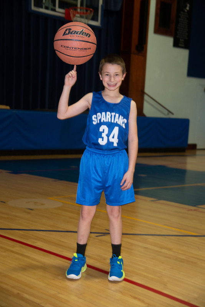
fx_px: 512
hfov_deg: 22.6
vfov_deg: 33.4
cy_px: 154
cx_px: 102
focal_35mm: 60
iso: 800
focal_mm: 60
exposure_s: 1/60
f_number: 7.1
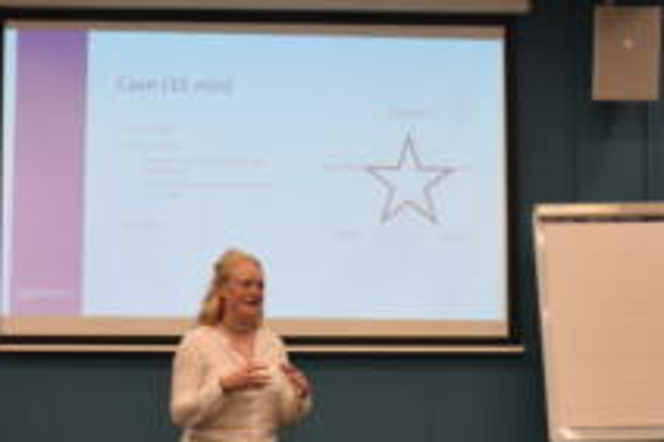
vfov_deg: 16.0
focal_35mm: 85
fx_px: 1567
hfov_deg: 23.9
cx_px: 254
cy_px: 271
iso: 400
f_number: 4.5
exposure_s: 1/80
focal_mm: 24
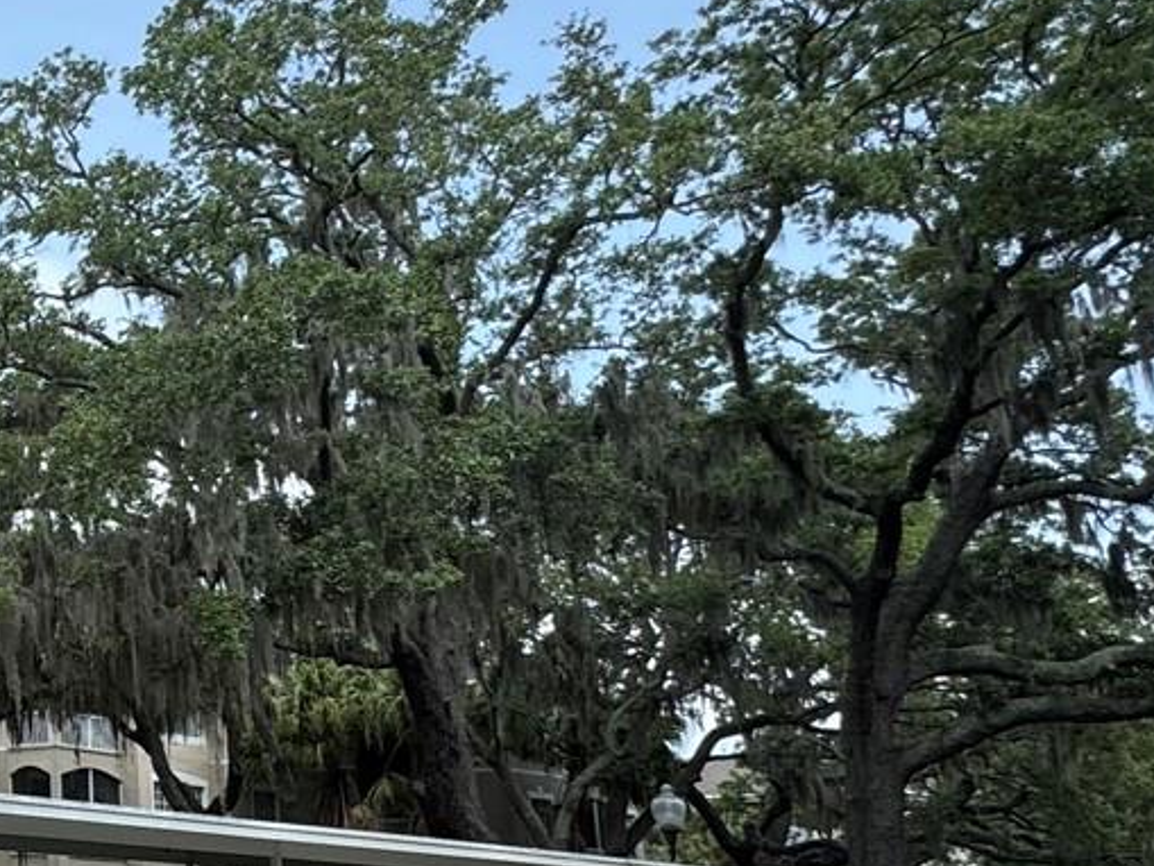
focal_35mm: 44
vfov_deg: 32.6
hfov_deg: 30.4
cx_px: -453
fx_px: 1467
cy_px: 569
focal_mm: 2.22
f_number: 2.2
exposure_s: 1/889
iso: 50
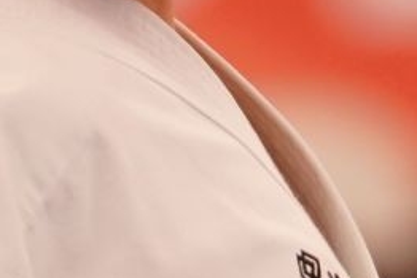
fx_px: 23851
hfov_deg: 1.0
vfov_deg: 0.7
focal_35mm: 2058
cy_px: 197
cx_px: 232
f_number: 2.8
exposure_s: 1/500
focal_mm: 200
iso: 800
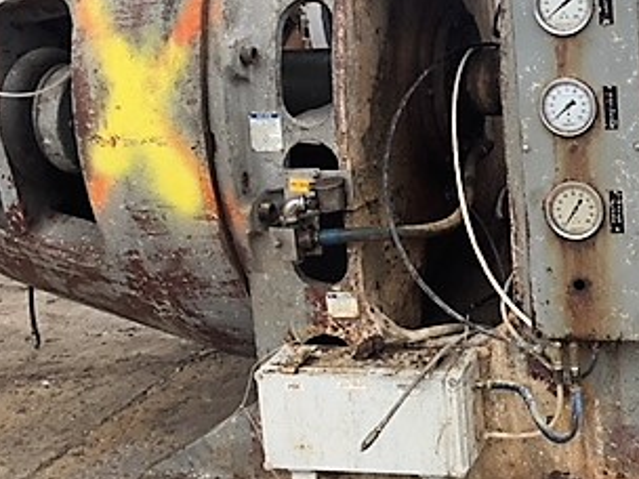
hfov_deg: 30.4
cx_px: 563
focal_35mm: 61
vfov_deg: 23.9
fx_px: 1126
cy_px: 147
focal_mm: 4.15
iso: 32
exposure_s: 1/120
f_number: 2.2
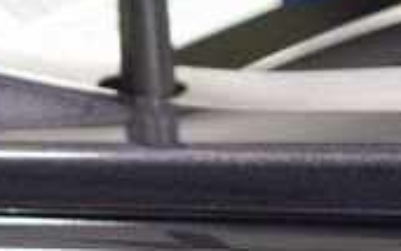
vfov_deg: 3.3
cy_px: 437
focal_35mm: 400
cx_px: 80
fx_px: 4373
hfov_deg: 5.2
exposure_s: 1/100
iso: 1600
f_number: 2.8
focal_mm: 70
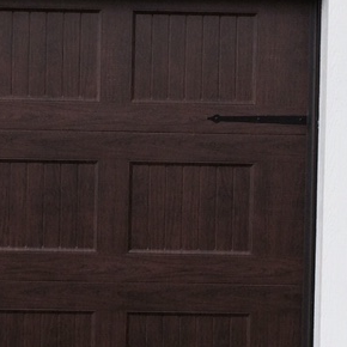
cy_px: 206
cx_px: 127
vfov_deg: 15.4
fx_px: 1282
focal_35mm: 113
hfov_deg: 15.4
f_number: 2.2
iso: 32
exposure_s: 1/228
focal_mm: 4.15
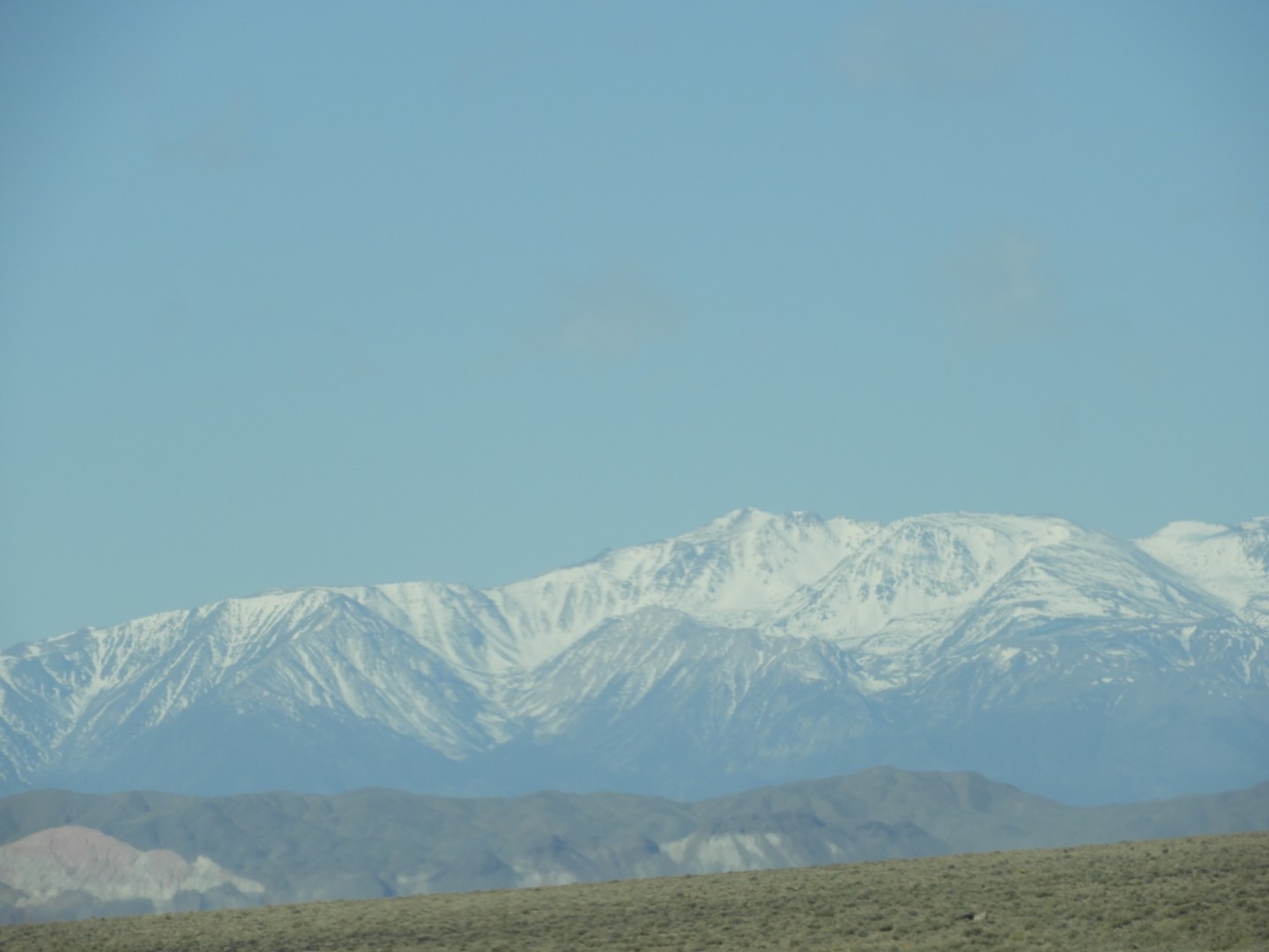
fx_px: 14664
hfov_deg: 5.0
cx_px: 634
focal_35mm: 400
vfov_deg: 3.7
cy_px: 476
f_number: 5.6
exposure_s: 1/800
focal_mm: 71.7
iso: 100
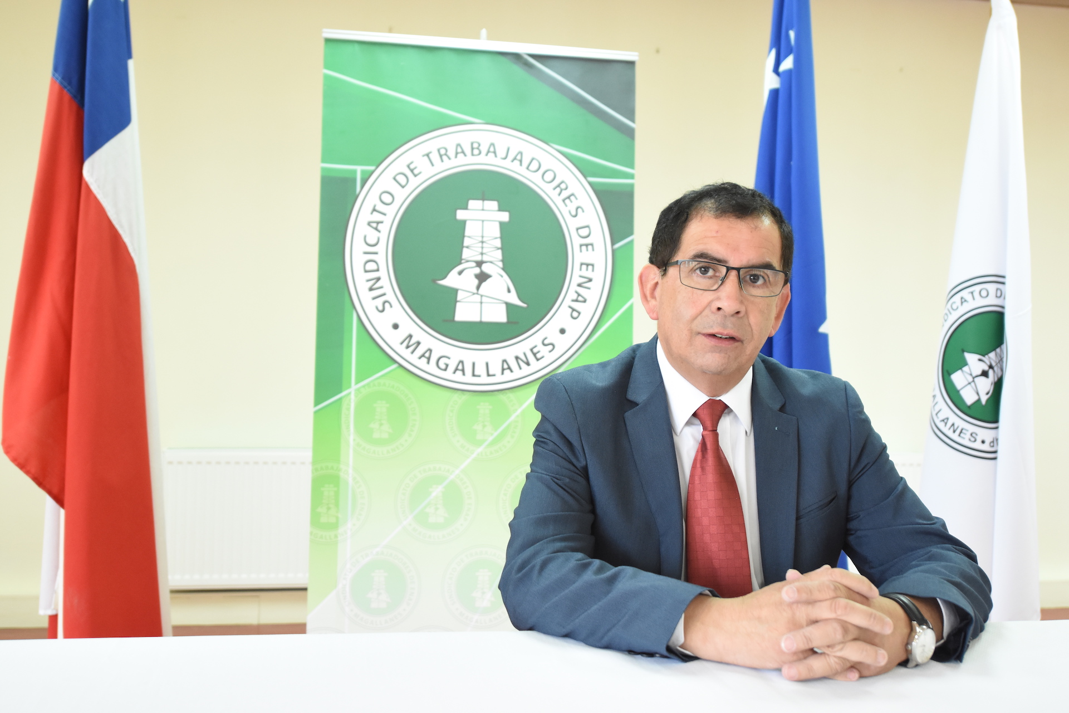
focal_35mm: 36
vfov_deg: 36.9
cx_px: 534
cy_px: 356
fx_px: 1069
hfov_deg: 53.1
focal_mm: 24
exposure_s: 1/160
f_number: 3.2
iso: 1600
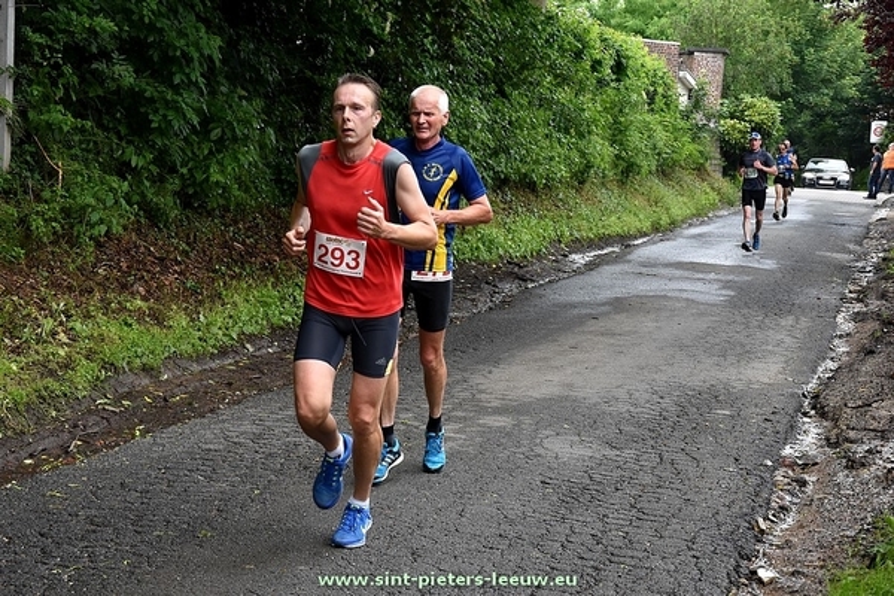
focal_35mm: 87
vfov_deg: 15.7
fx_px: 2160
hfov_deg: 23.4
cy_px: 298
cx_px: 447
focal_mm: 58
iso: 900
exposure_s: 1/500
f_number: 5
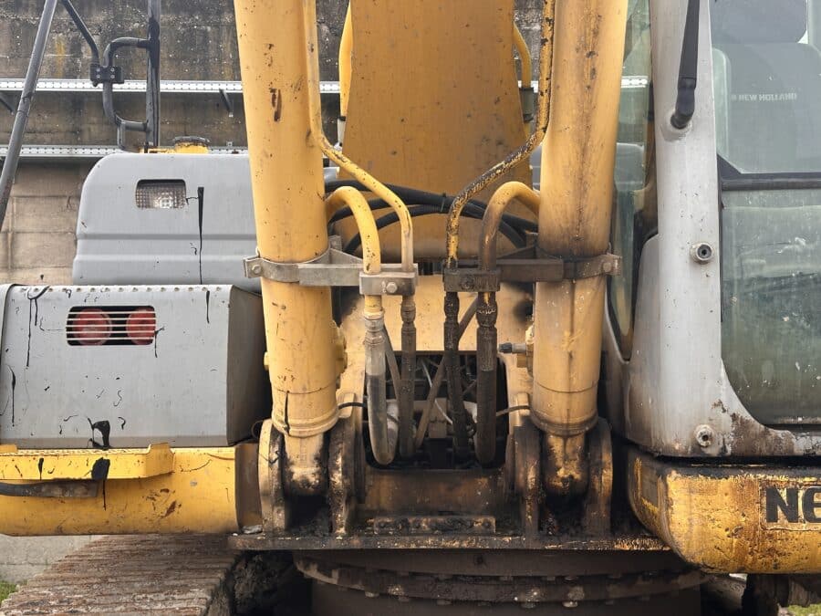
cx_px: 410
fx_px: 1138
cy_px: 308
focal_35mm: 48
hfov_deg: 39.7
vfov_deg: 30.3
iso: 64
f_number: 1.78
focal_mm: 6.86
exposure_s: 1/341
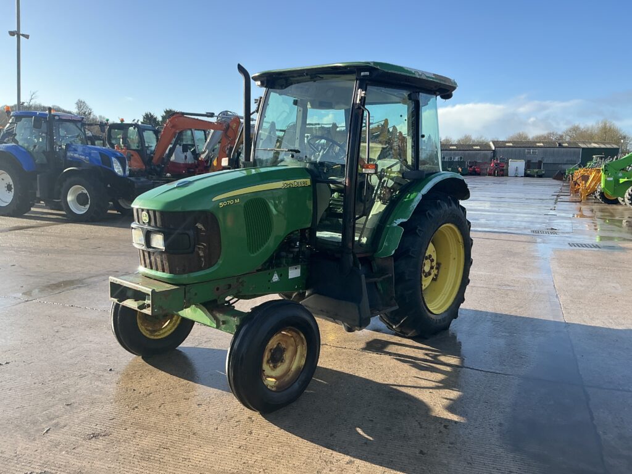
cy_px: 237
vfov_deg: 49.7
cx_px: 316
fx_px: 511
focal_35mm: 28
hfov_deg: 63.4
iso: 25
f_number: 1.8
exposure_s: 1/912
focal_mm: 3
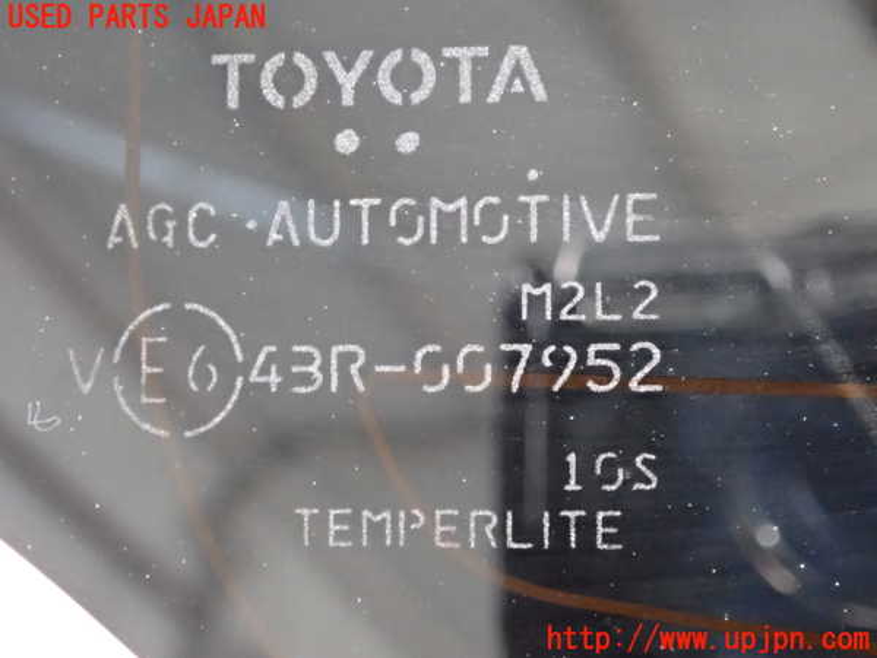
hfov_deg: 19.6
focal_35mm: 100
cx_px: 438
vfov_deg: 14.8
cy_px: 329
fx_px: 2534
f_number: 4.9
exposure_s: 1/125
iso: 3200
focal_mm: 18
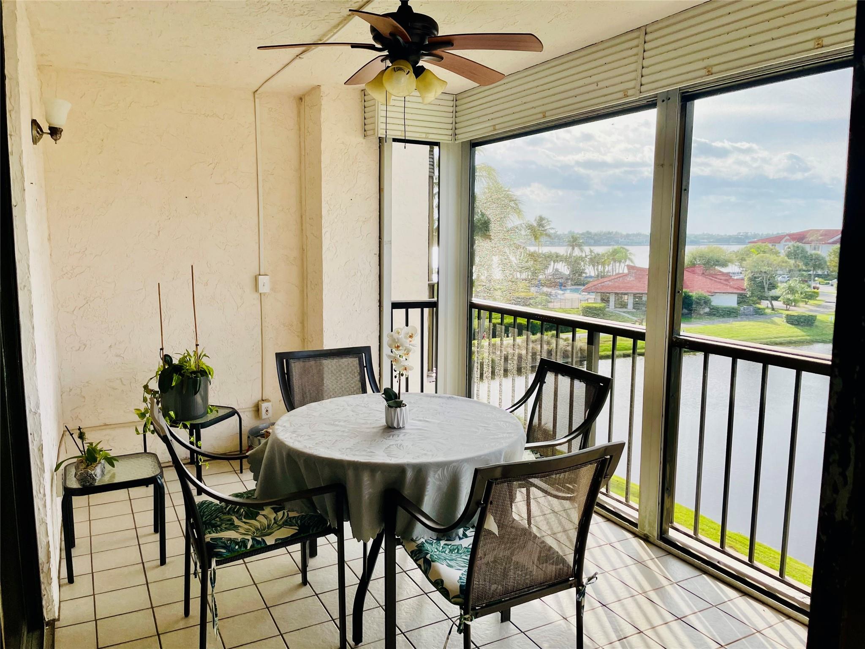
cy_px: 324
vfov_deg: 53.1
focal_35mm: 26
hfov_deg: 67.3
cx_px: 432
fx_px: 650
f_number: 1.6
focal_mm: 4.2
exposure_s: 1/774
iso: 32
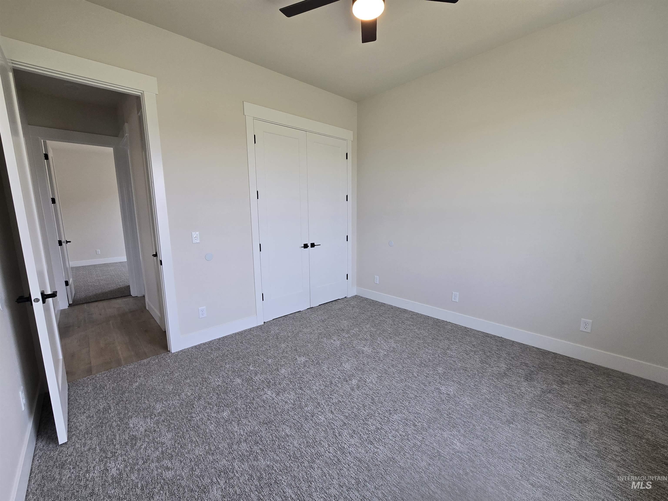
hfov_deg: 106.2
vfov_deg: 89.9
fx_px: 251
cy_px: 250
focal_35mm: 13
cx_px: 334
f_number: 2.2
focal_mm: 2.2
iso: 80
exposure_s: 1/120
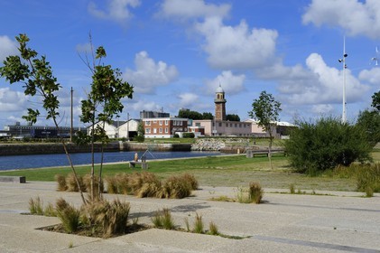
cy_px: 126
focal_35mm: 45
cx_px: 190
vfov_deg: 29.8
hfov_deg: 43.6
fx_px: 475
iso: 200
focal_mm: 45
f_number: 13
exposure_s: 1/200
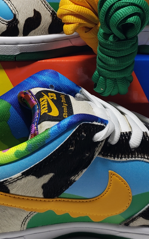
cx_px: 57
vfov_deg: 31.4
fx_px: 423
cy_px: 85
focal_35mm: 65
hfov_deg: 20.0
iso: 50
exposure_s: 1/362
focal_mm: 4.3
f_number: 1.5
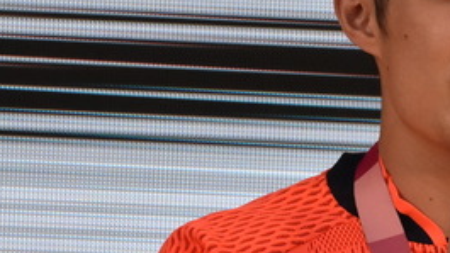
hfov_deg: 0.9
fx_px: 29613
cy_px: 187
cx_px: 368
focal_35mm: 2482
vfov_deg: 0.5
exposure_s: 1/3200
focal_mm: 550
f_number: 7.1
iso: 2000
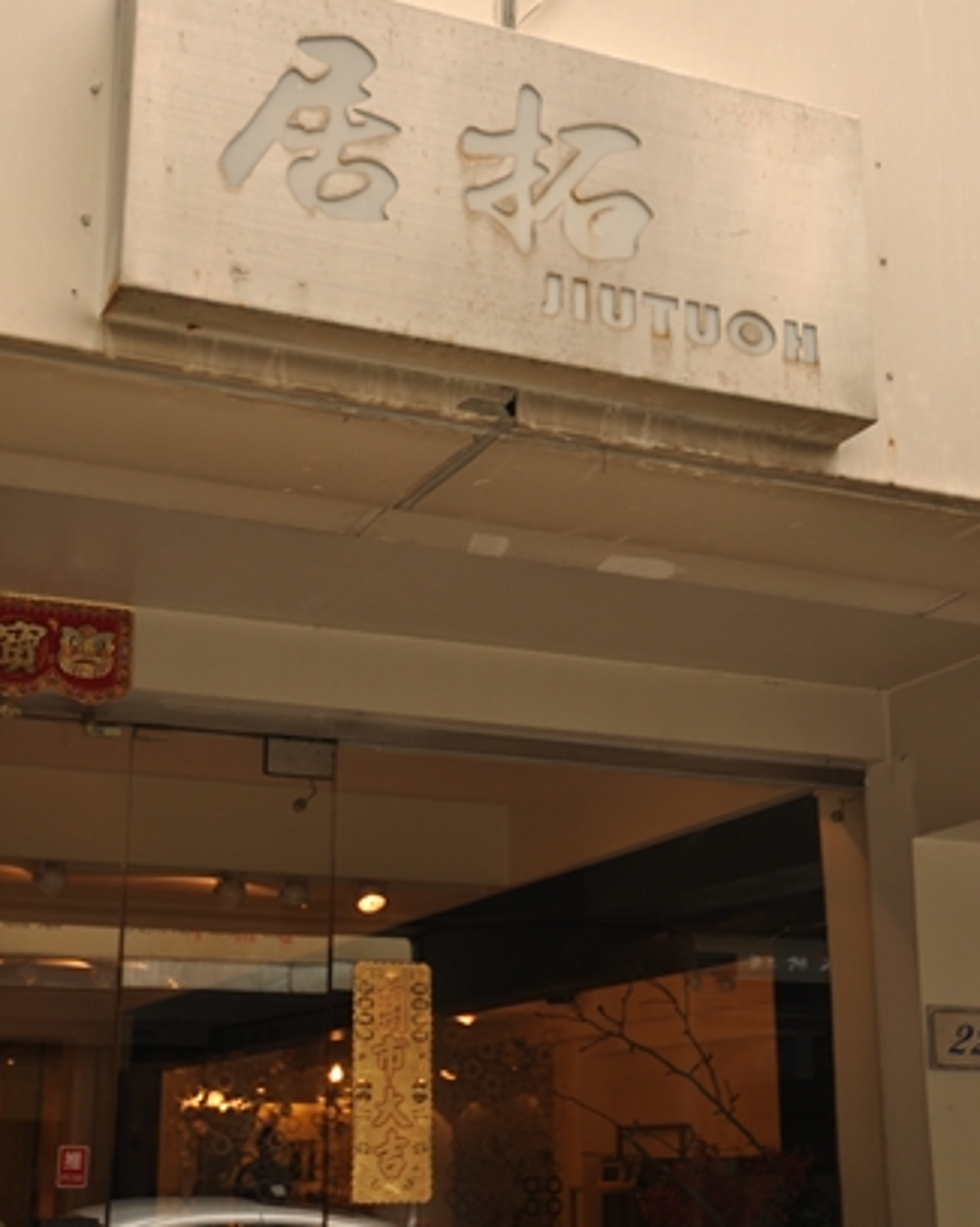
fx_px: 1945
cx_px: 482
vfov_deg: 35.0
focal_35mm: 54
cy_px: 609
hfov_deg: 28.3
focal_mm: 31
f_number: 4
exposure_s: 1/40
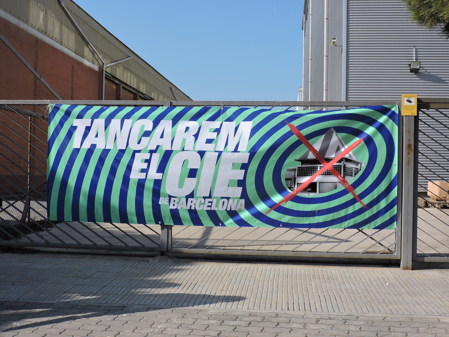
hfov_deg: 43.9
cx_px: 224
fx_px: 558
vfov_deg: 33.6
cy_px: 168
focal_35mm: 43
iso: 100
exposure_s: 1/1250
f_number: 3.4
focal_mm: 7.7
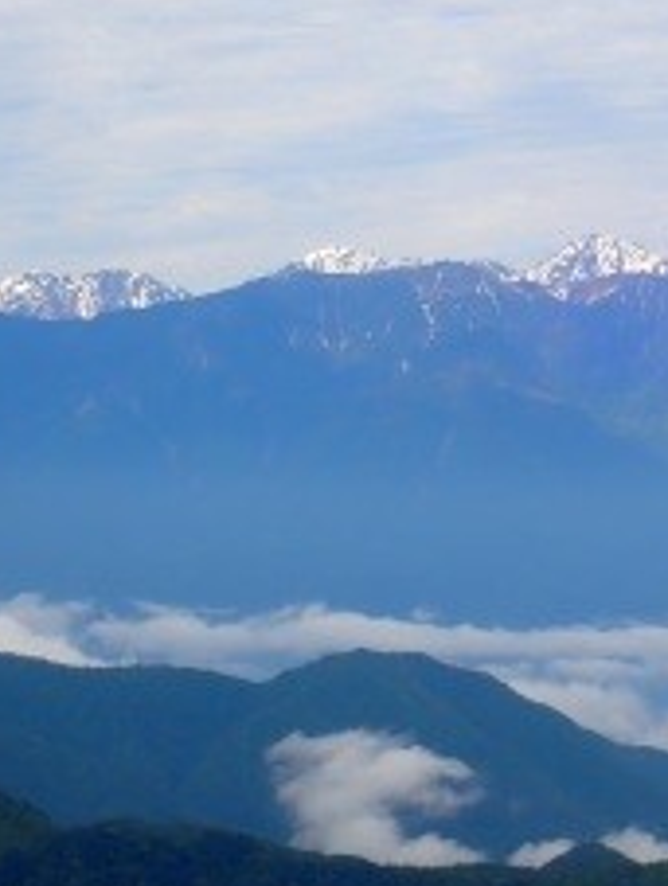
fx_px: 5055
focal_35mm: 197
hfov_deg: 7.5
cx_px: 645
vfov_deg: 10.0
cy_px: 258
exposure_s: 1/400
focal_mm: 18
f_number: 6.3
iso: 100
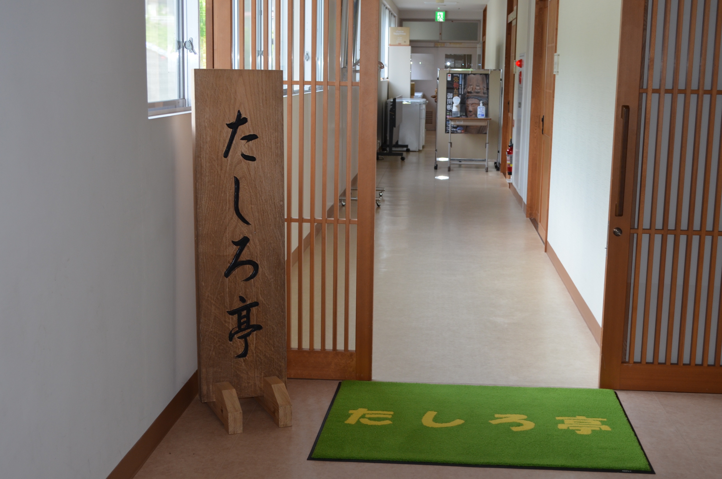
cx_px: 361
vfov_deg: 28.0
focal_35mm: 48
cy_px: 240
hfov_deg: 41.2
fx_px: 961
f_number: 4.8
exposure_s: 1/80
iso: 400
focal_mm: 32
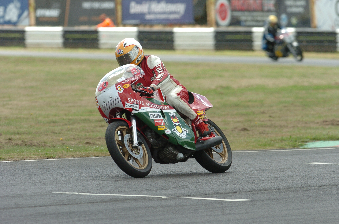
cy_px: 112
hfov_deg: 4.6
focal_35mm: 450
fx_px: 4229
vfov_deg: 3.0
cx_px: 170
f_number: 5.3
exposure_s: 1/1250
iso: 400
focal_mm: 300
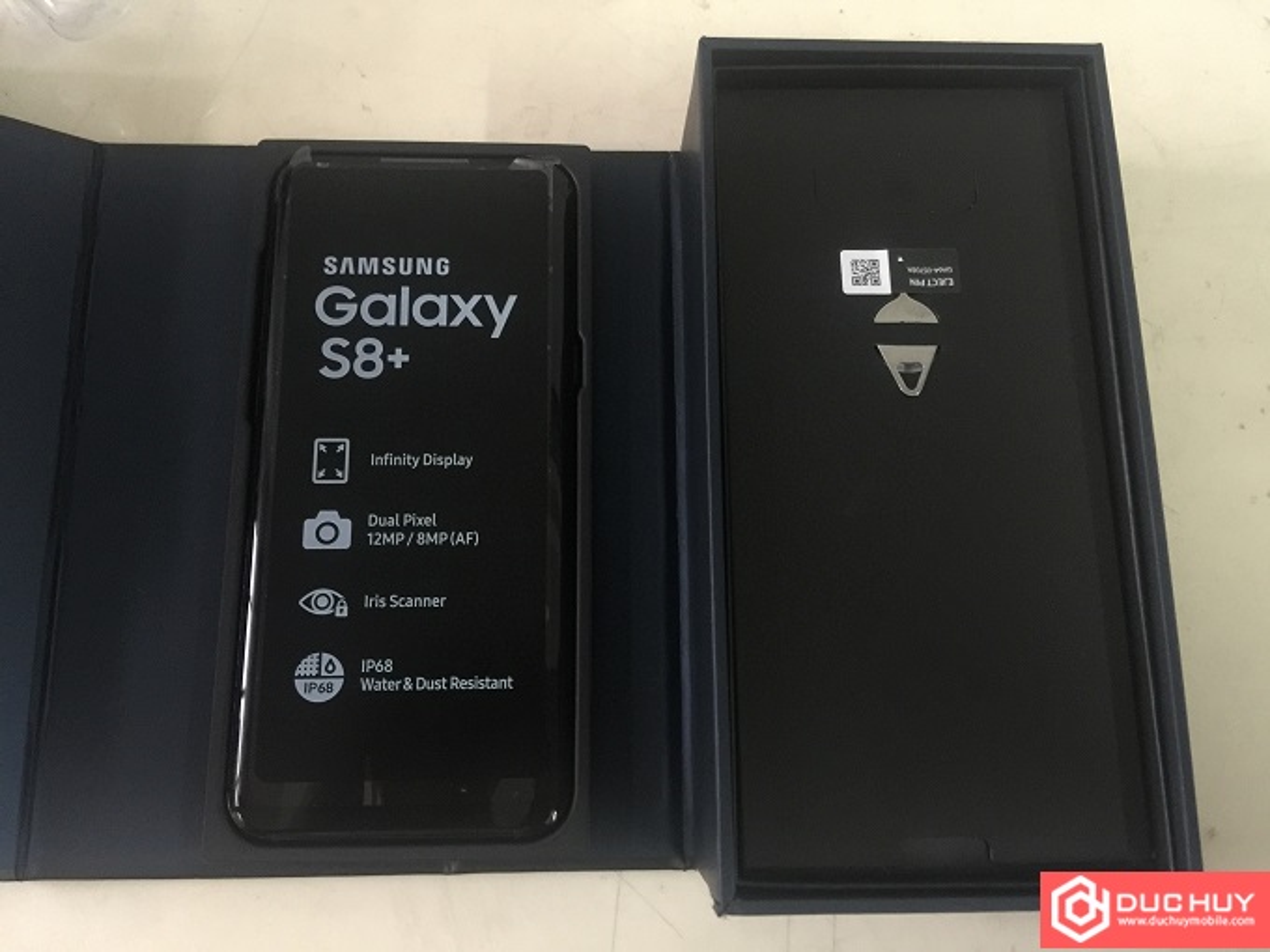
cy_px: 476
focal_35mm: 29
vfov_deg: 48.2
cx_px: 635
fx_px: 1064
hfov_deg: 61.7
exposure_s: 1/8
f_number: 2.2
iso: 200
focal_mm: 4.15
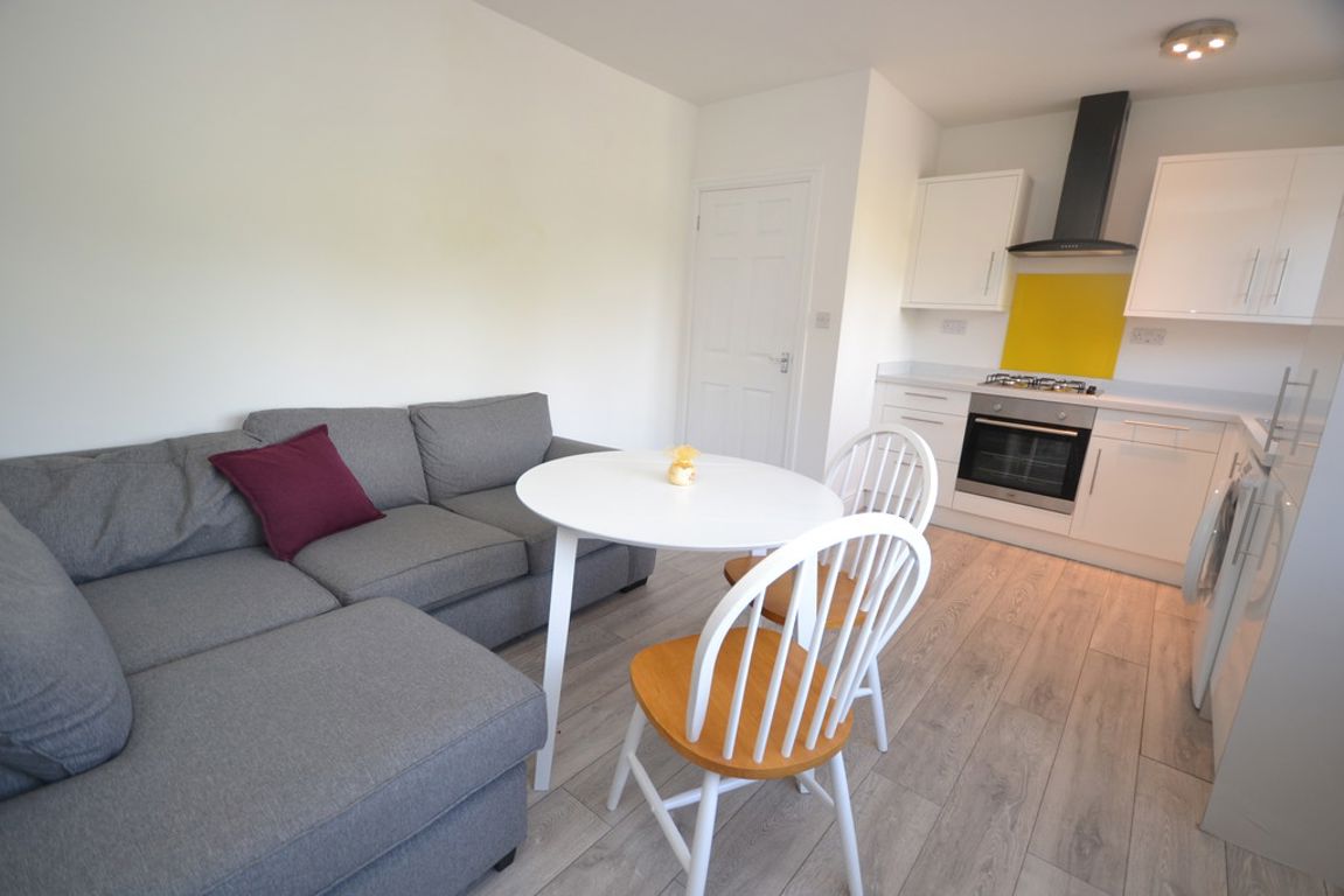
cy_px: 448
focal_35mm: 15
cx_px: 672
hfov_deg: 100.4
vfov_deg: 77.4
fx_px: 560
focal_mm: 10
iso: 400
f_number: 4
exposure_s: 1/60
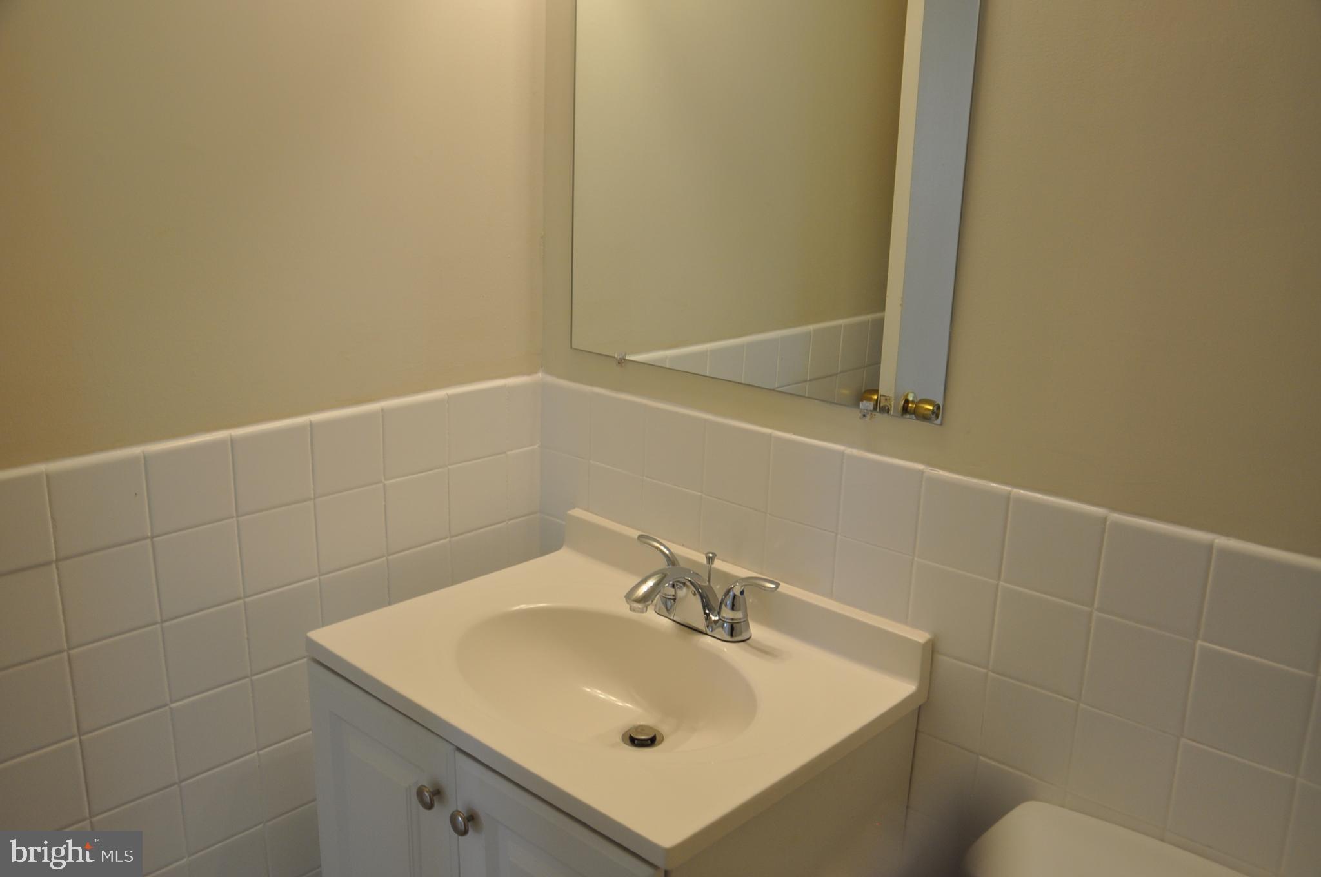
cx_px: 660
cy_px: 438
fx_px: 1154
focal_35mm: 32
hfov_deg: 59.6
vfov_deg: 41.6
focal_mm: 21
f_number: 5.6
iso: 280
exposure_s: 1/30
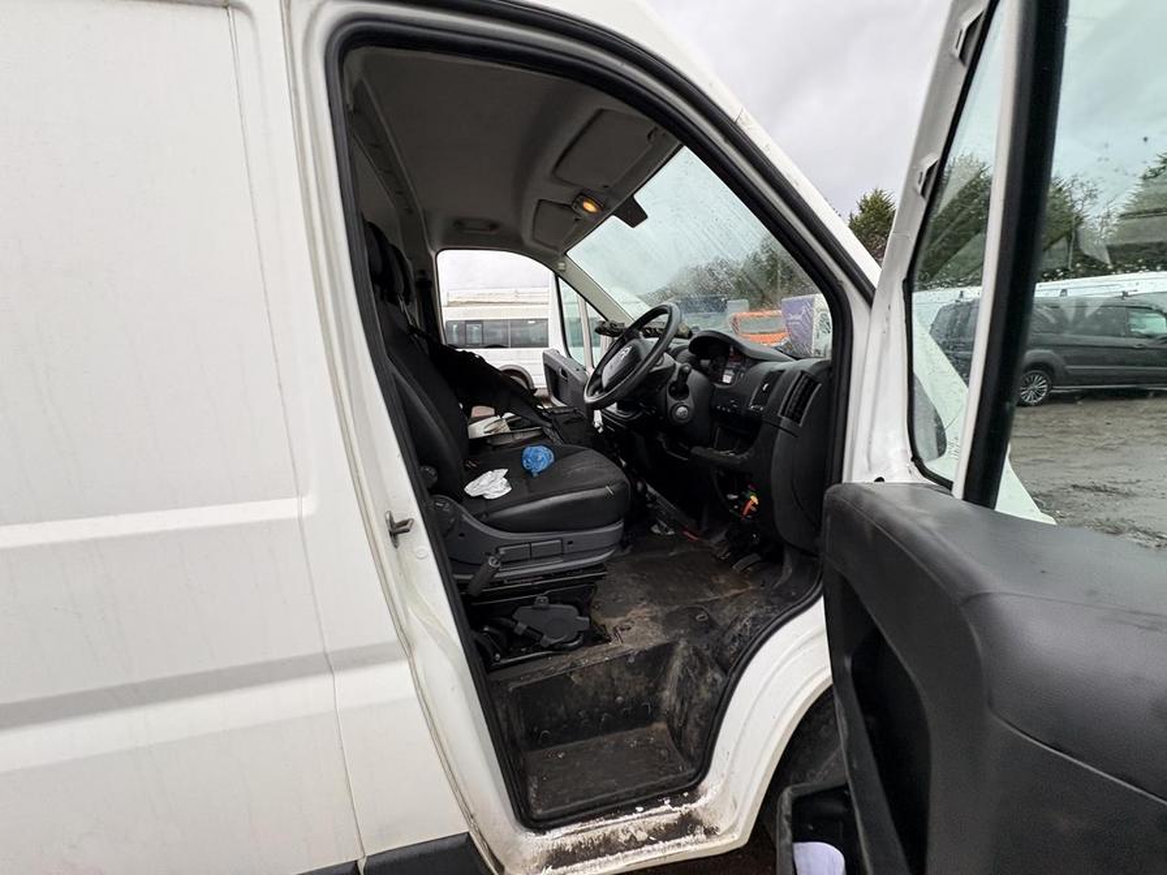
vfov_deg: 85.7
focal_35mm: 14
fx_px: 472
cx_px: 584
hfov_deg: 102.1
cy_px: 438
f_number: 2.2
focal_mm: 2.22
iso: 125
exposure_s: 1/99
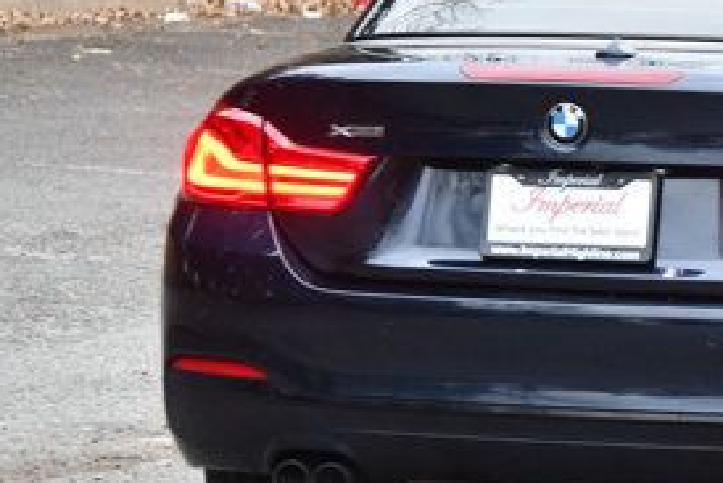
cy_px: 149
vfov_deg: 4.9
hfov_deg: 7.3
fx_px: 5626
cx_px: 773
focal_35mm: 280
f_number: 4.8
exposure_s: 1/125
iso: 1400
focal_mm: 80
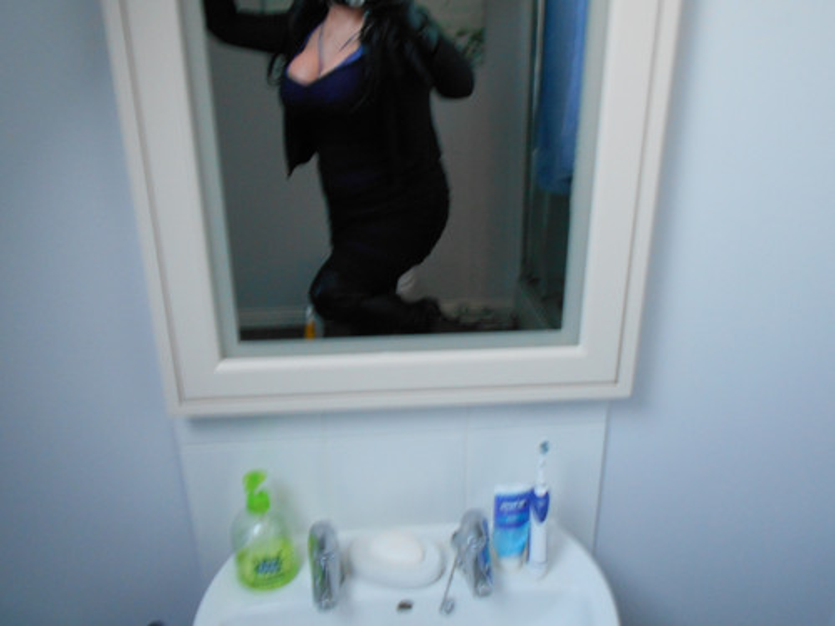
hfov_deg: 60.0
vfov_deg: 46.8
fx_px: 724
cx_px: 418
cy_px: 313
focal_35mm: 30
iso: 360
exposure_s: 1/30
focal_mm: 5.1
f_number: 3.4
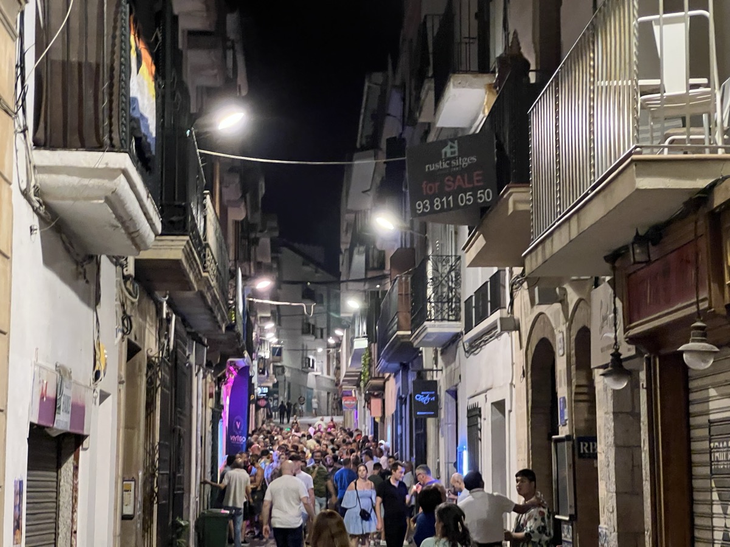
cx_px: 365
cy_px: 274
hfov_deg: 25.3
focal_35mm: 77
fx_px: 1624
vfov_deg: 19.1
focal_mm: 9
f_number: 2.8
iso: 1000
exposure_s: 1/25
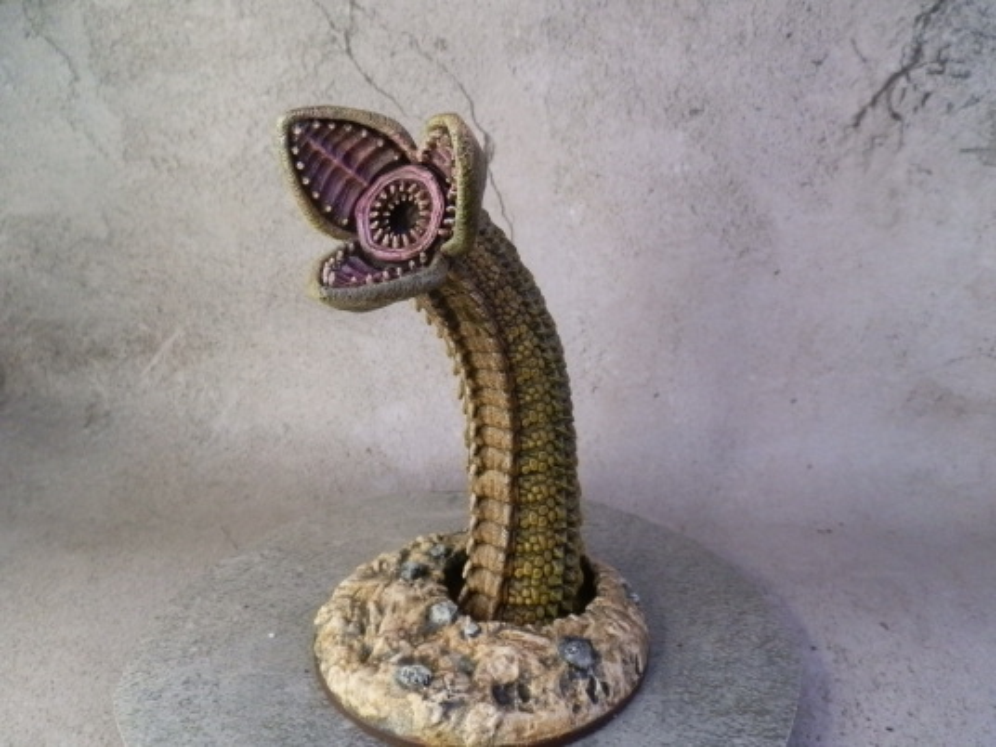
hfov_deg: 63.4
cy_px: 374
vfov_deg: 49.7
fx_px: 806
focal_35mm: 28
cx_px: 498
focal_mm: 5
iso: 400
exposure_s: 1/125
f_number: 3.1
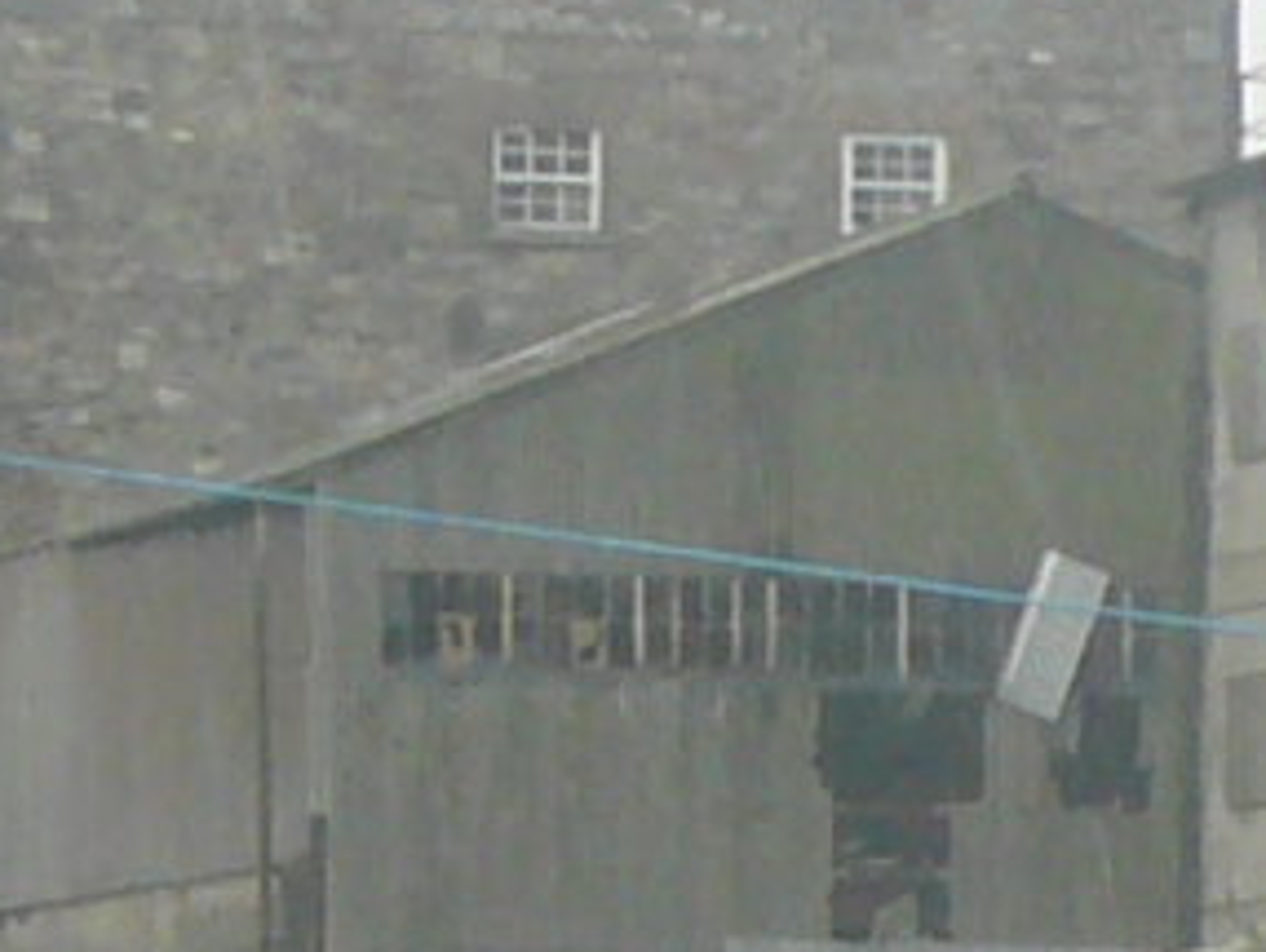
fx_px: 13104
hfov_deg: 5.5
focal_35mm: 358
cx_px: 1611
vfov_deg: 4.1
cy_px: 2453
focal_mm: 6.9
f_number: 3.3
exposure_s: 1/200
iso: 100
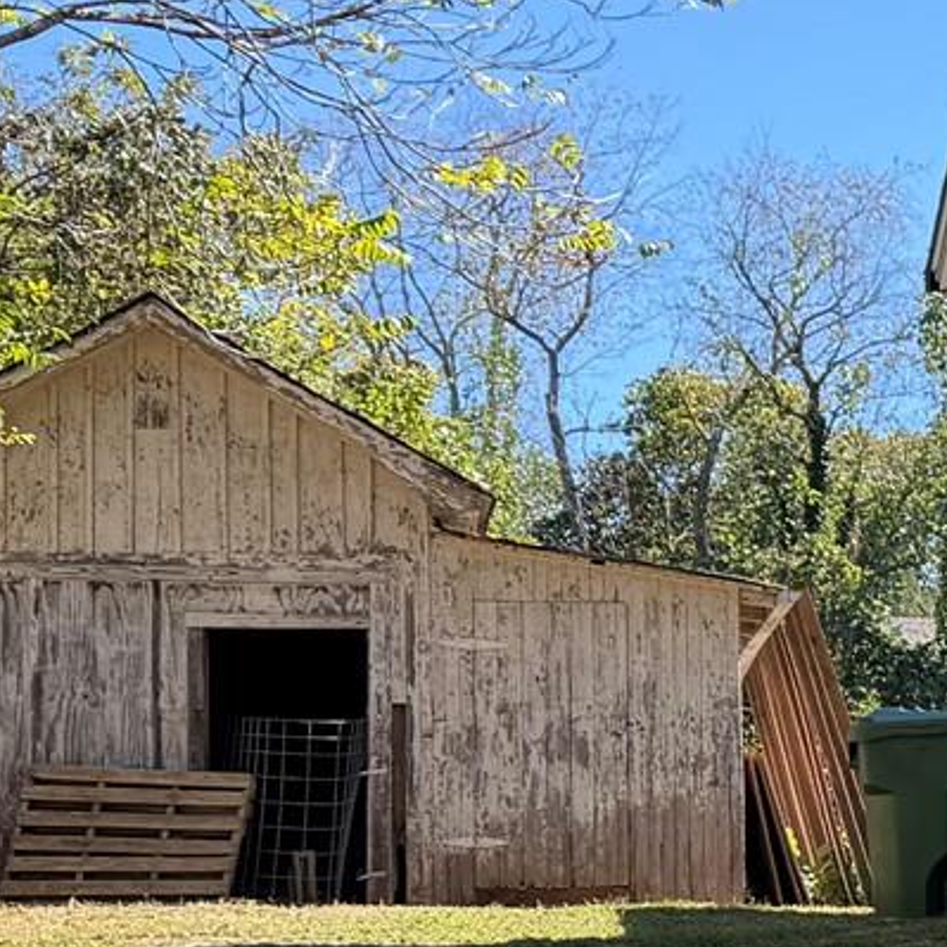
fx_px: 3374
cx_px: 2103
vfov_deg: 15.9
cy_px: 676
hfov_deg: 13.0
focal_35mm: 109
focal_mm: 6.76
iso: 100
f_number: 1.78
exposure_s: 1/1271
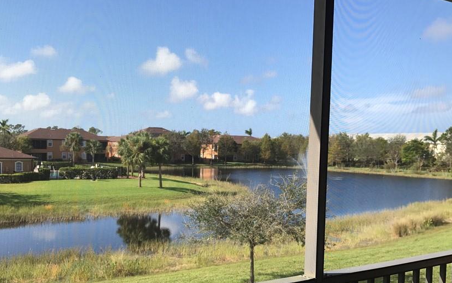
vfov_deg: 34.1
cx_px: 200
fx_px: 456
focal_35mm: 37
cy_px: 189
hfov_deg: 52.6
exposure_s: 1/1114
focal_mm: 3.99
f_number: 1.8
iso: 20
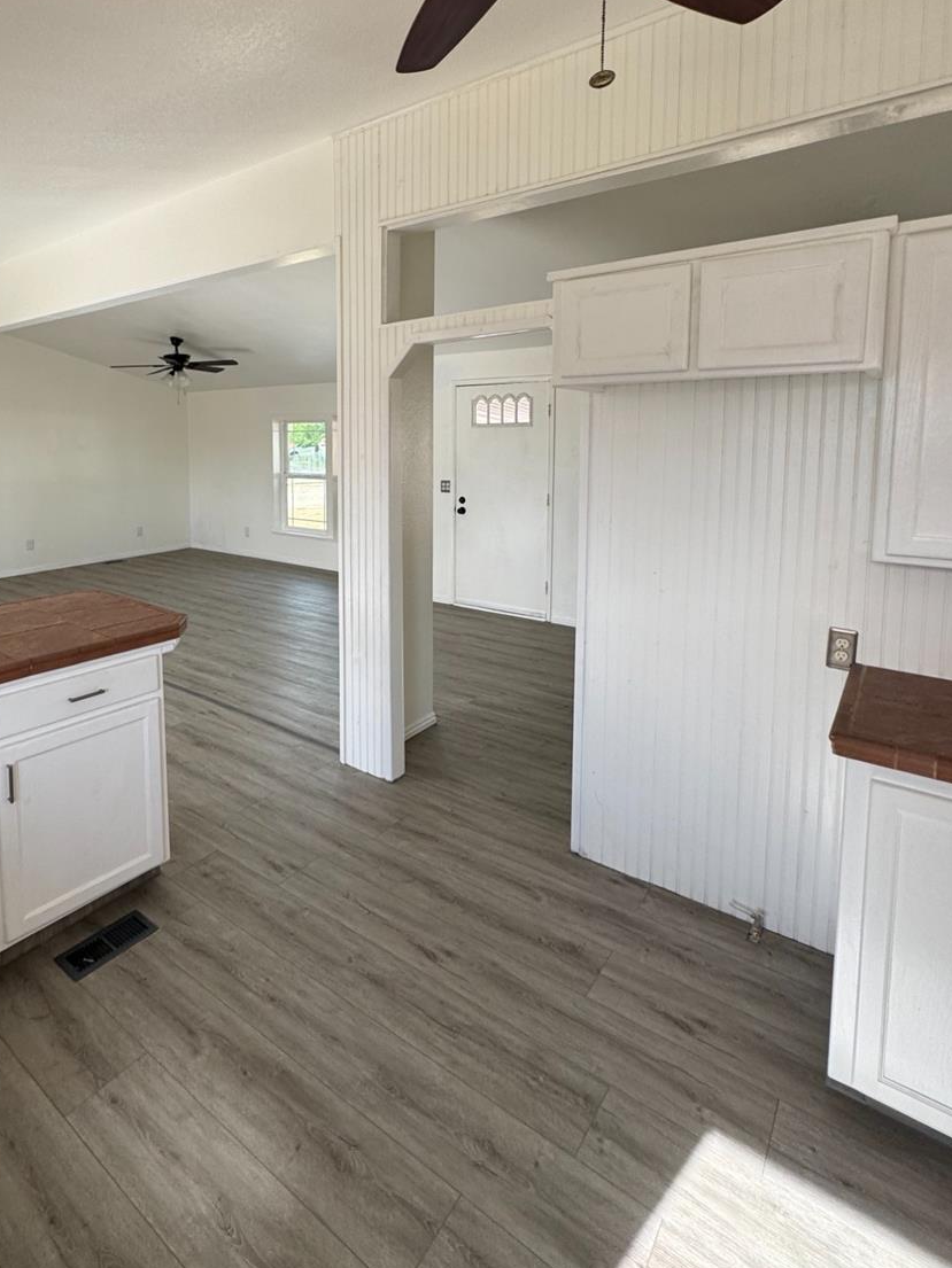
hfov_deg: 67.6
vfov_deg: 83.5
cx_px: 353
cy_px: 500
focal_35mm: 19
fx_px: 697
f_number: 2.2
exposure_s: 1/99
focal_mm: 2.22
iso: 40
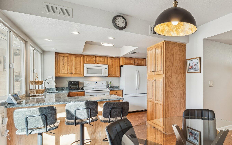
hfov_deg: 72.1
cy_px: 81
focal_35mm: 23
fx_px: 145
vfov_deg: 52.9
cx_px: 172
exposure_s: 1/10
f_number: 9
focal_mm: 15
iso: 400
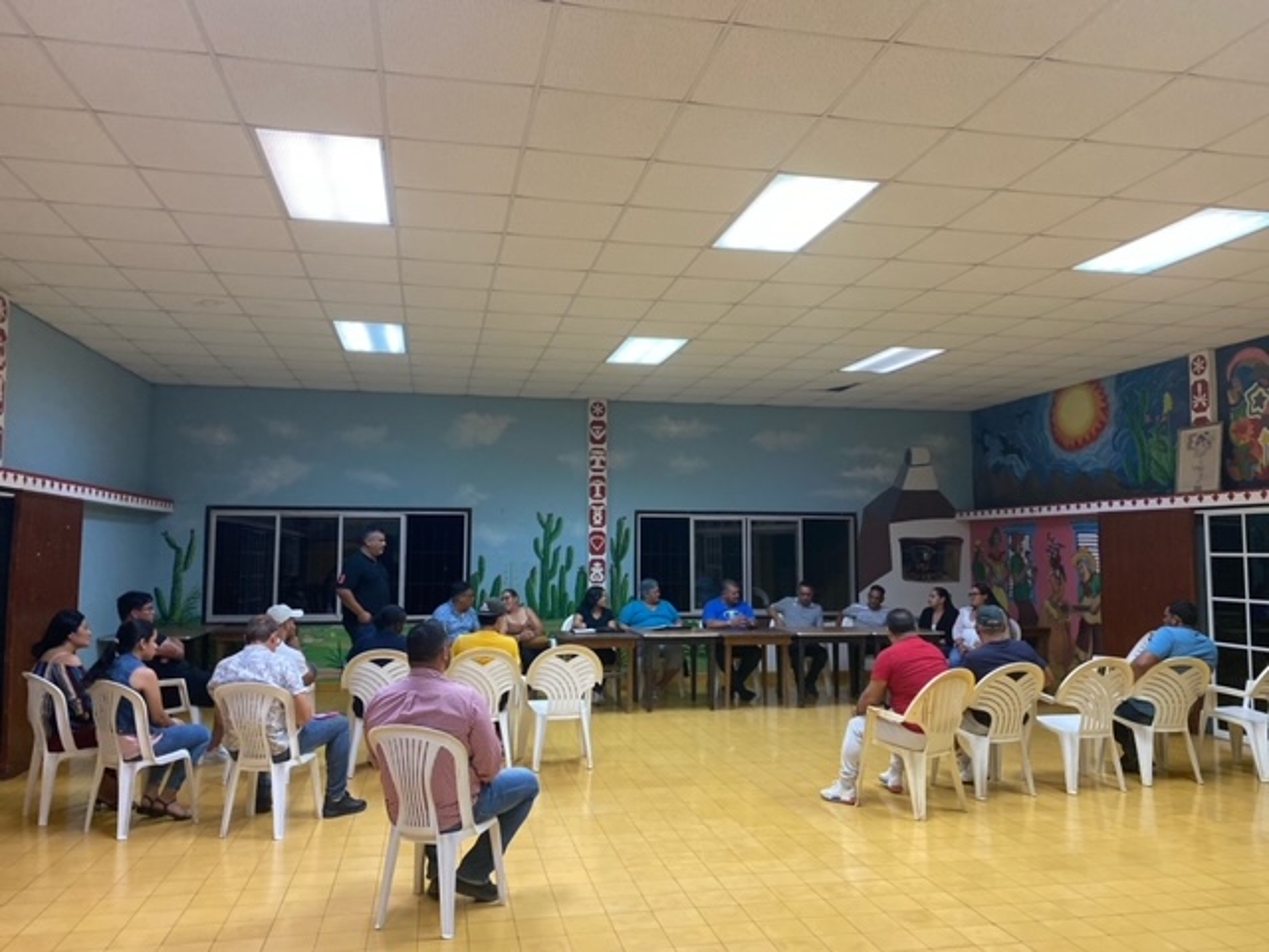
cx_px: 634
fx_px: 953
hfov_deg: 67.3
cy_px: 476
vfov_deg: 53.1
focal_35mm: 26
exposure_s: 1/60
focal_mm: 4.25
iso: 320
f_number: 1.8
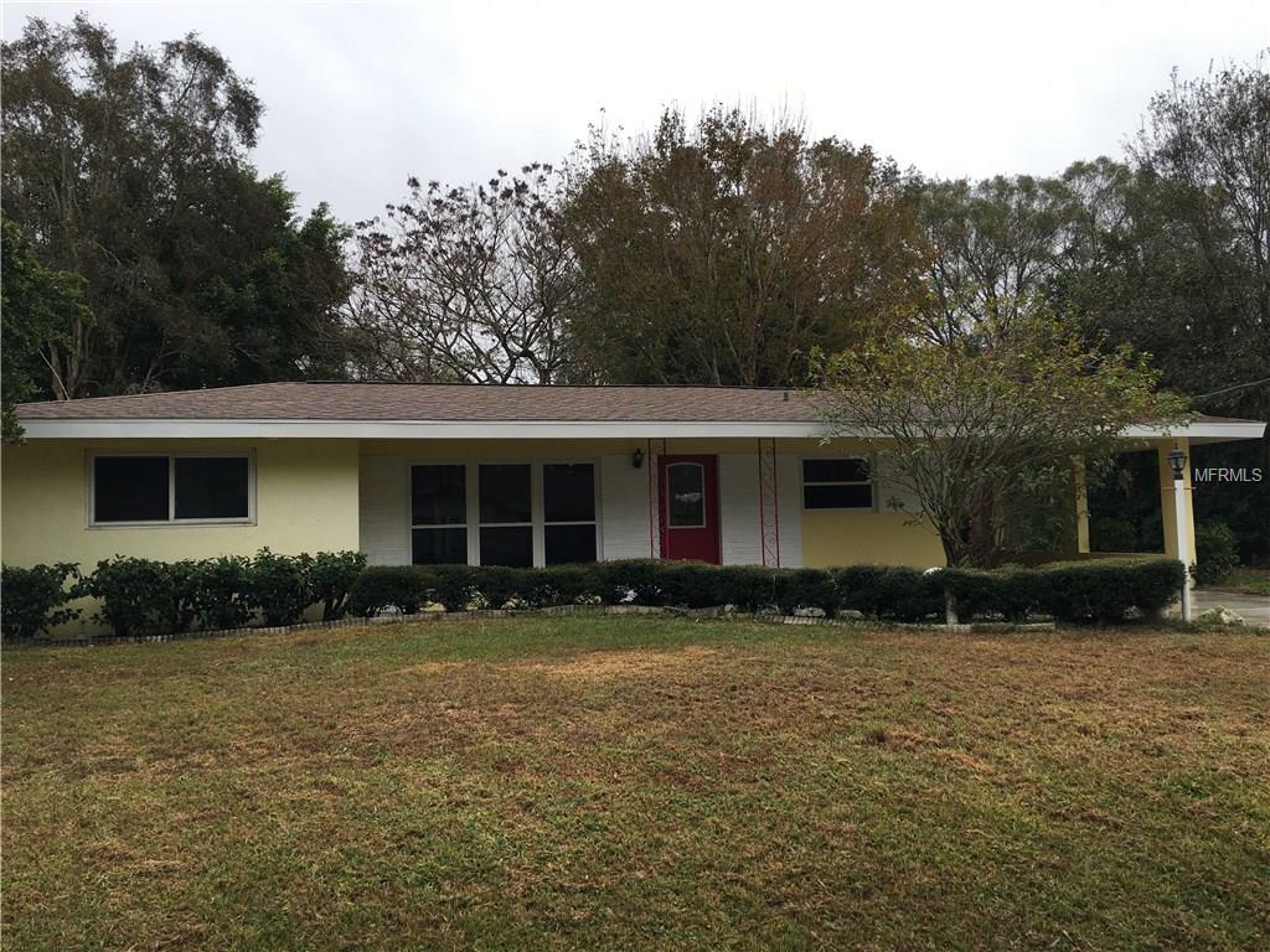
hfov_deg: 61.7
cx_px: 635
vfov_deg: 48.2
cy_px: 476
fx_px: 1064
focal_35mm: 29
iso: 25
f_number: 2.2
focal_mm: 4.15
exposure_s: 1/503
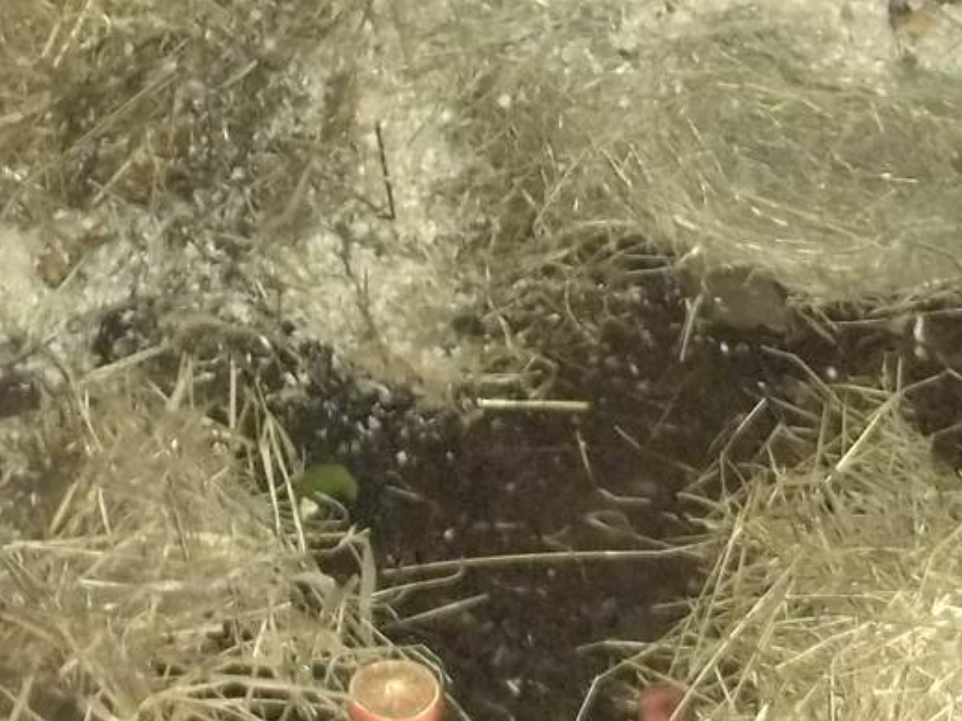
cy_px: -182
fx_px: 2833
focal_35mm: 102
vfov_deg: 14.0
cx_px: 461
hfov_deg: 19.3
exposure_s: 1/30
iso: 400
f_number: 3.3
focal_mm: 5.9
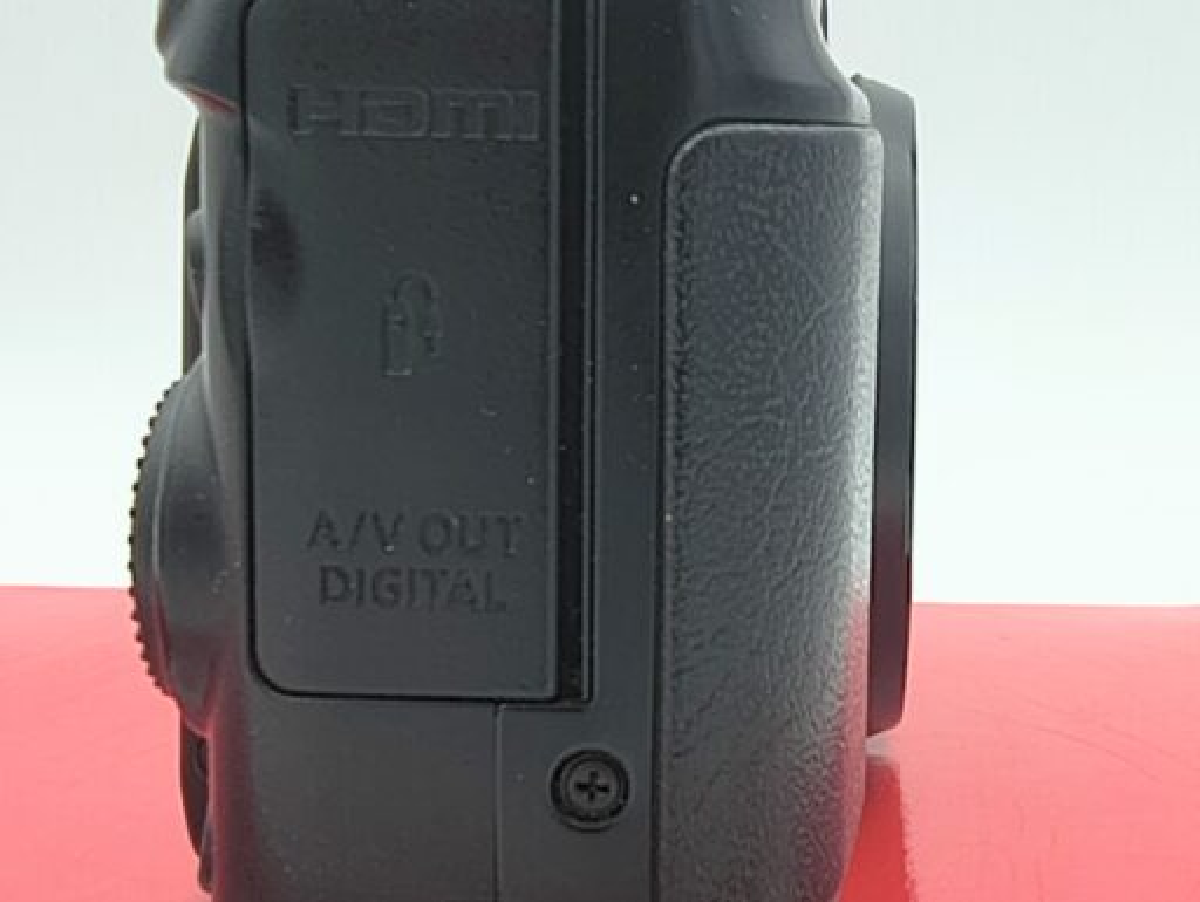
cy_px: 451
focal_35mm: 24
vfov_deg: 56.9
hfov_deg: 71.5
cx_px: 600
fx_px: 833
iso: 112
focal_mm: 1.83
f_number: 2
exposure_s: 1/100
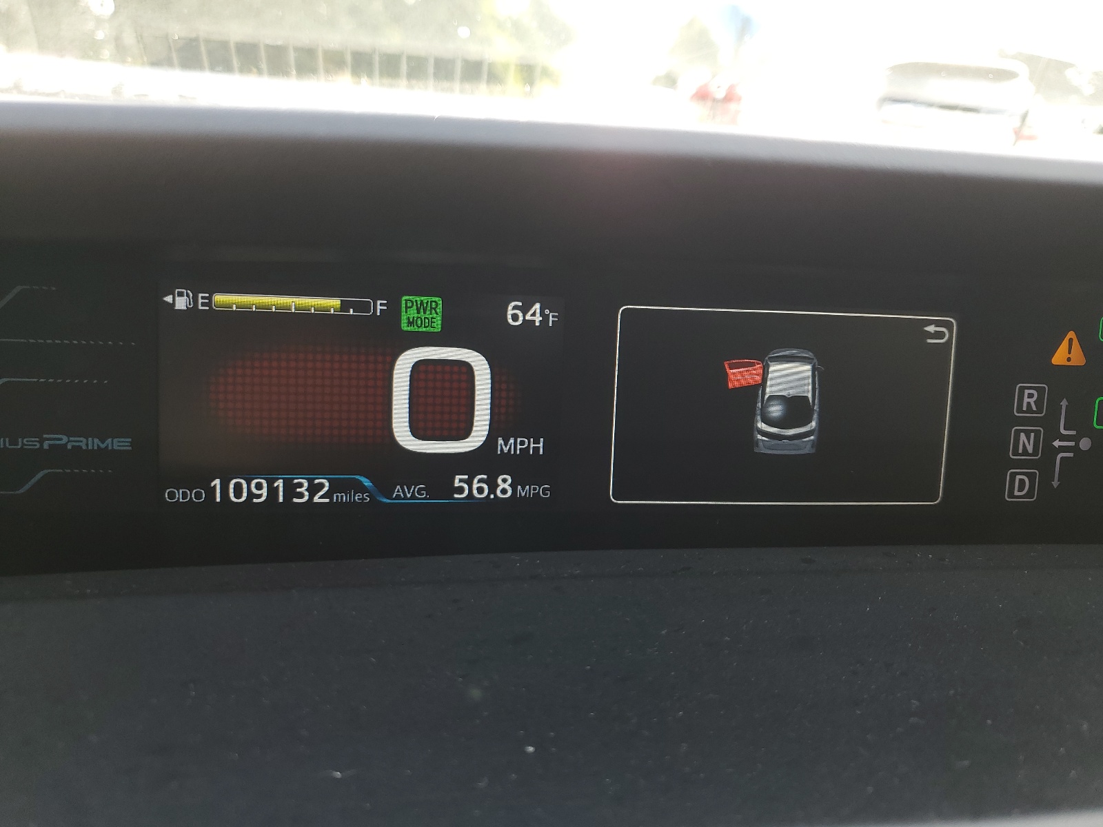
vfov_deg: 53.1
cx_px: 552
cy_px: 414
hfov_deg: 67.3
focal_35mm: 26
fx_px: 828
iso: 53
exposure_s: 1/120
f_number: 1.5
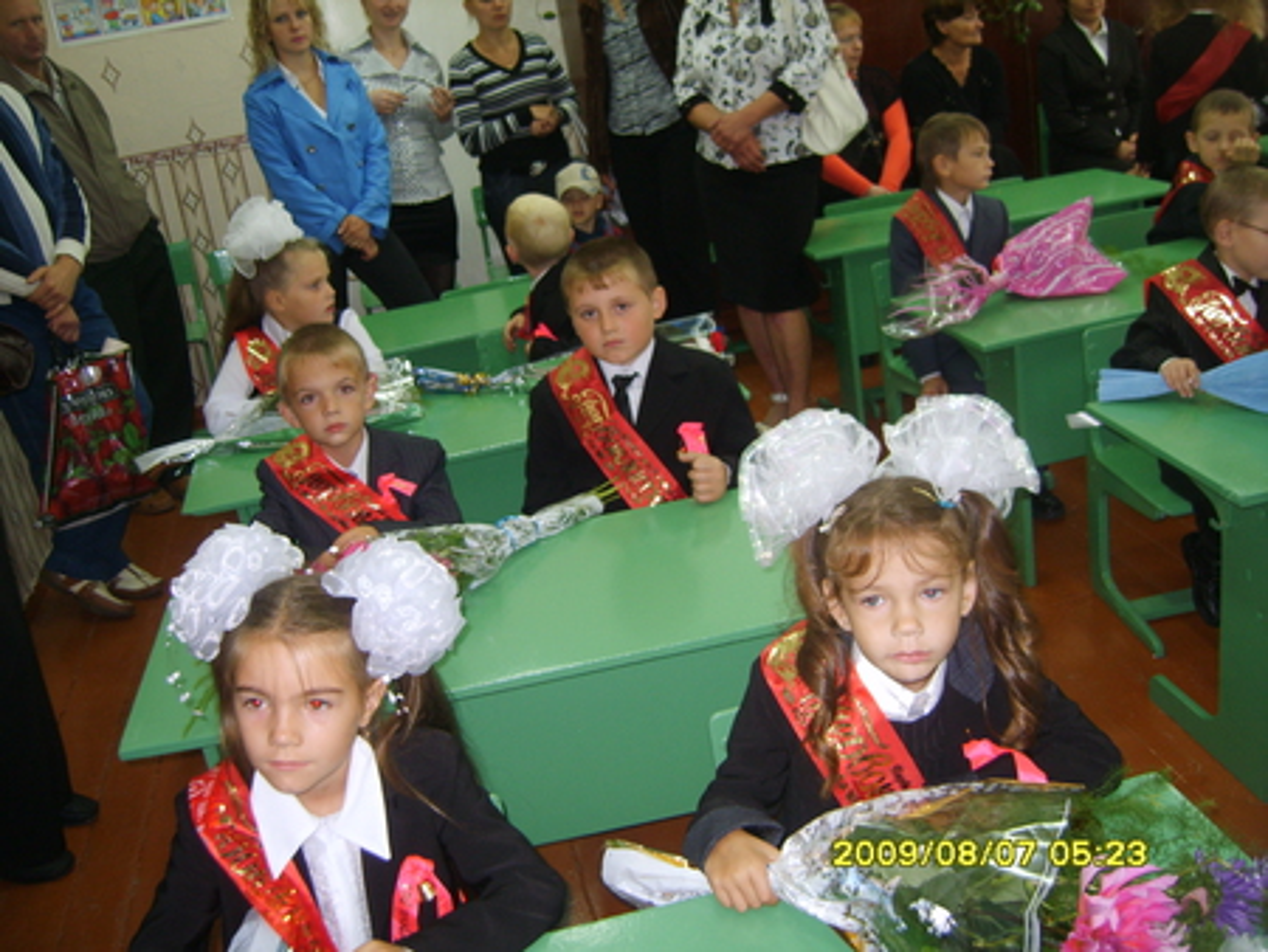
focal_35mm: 35
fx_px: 1283
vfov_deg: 40.7
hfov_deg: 52.6
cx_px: 634
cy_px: 476
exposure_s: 1/30
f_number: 2.8
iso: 100
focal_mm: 7.4
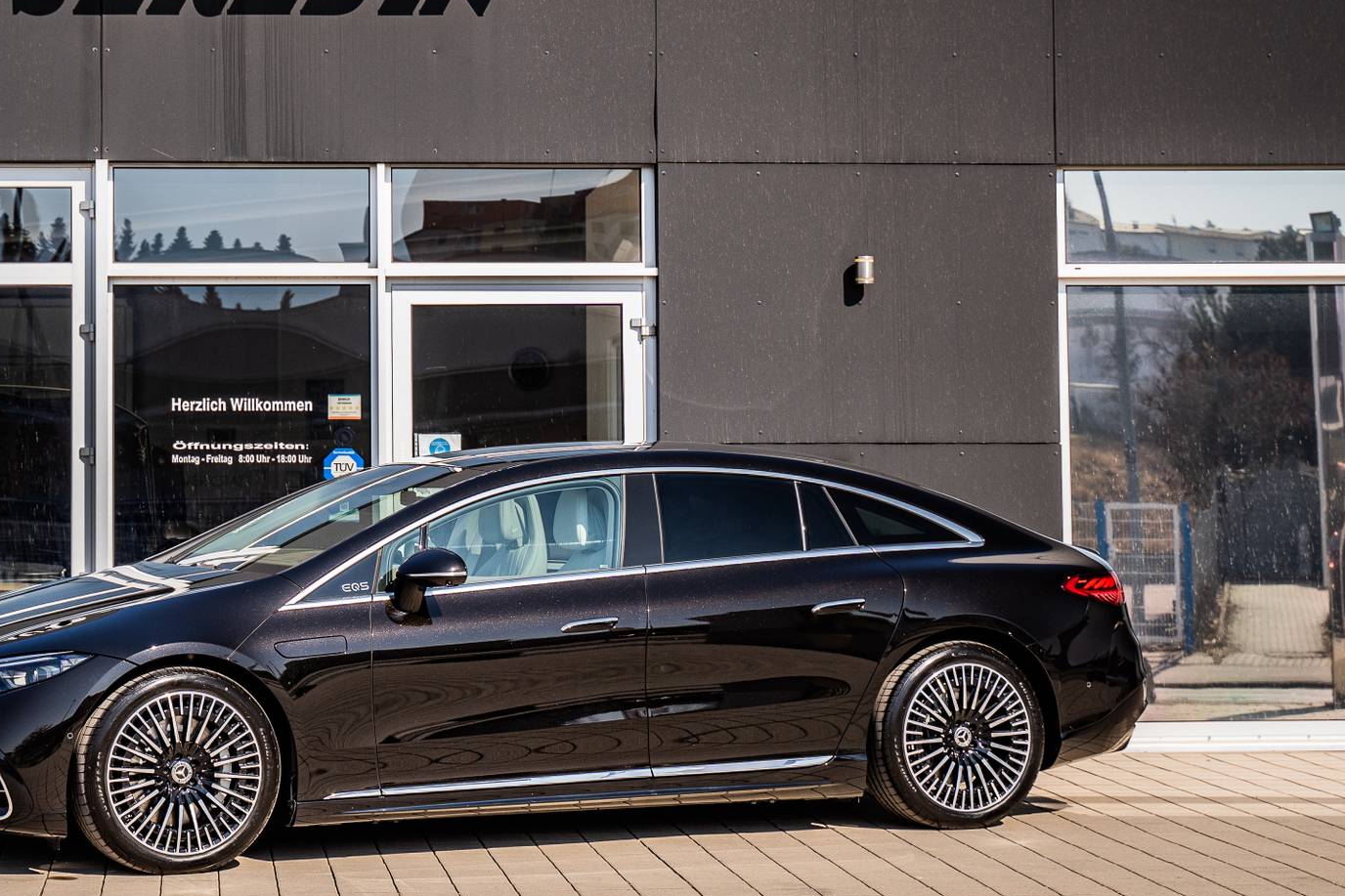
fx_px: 2503
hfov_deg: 29.8
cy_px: 362
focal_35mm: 67
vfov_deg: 20.3
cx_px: 414
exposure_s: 1/400
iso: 250
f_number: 4
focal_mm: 48
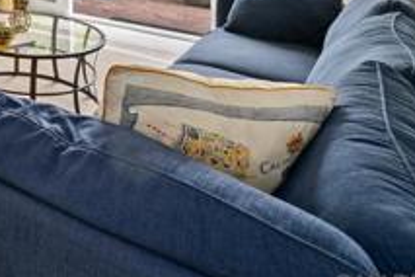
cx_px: -88
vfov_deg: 25.7
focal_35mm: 42
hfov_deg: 35.8
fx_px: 484
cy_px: -114
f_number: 8
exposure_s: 1/6
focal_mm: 14
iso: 320
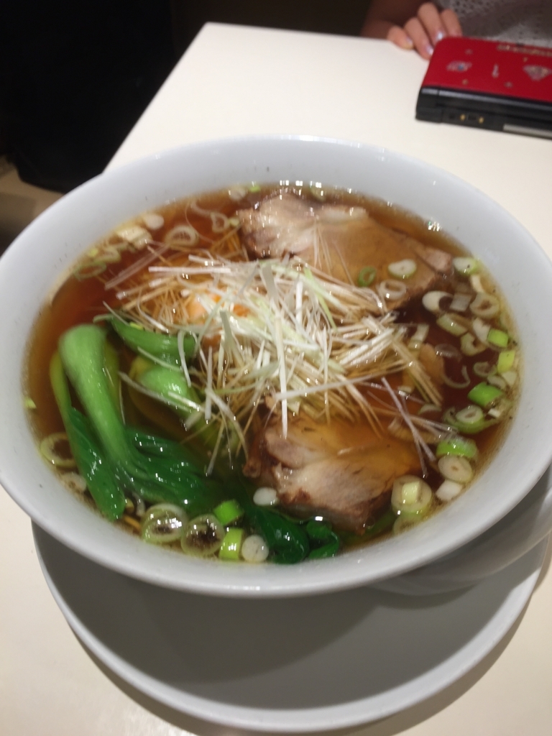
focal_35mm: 29
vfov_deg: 61.7
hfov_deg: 48.2
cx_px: 276
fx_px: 617
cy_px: 368
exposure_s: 1/50
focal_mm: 4.15
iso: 32
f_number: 2.2
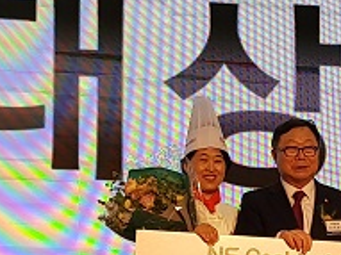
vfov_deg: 21.1
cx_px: 332
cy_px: 234
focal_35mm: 68
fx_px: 669
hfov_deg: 27.1
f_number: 1.7
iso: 80
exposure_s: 1/120
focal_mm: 4.2
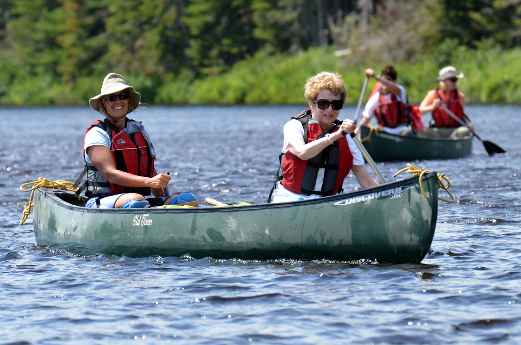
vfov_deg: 4.6
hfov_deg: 6.9
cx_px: 260
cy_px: 172
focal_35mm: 300
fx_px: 4334
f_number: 5
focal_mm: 200
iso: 400
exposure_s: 1/1250
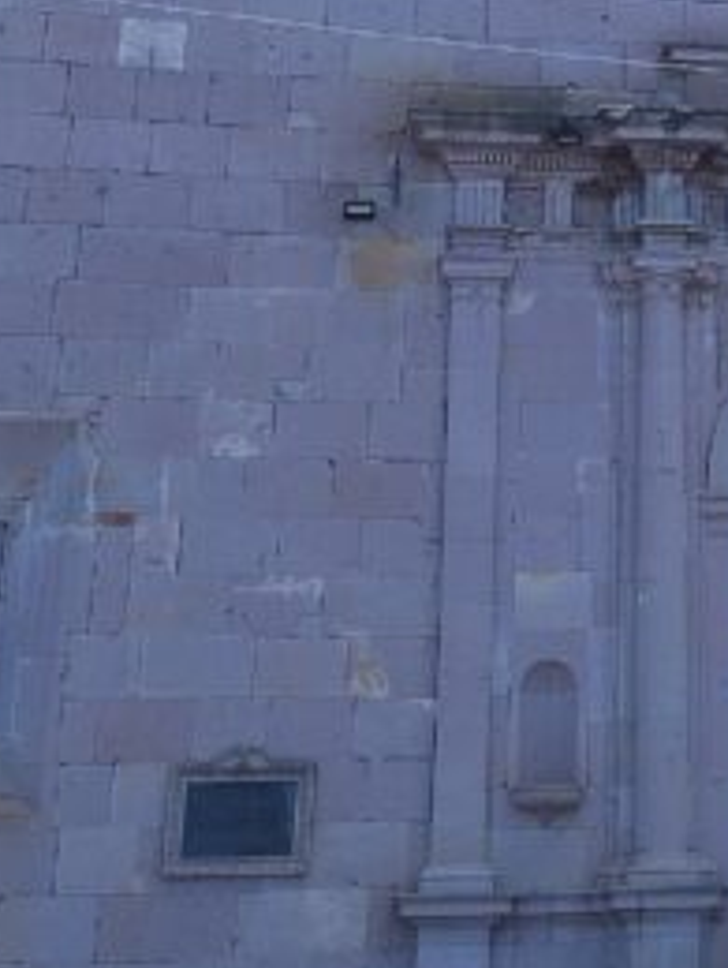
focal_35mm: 95
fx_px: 2657
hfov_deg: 14.9
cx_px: 961
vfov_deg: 19.8
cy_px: -75
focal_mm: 5.56
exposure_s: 1/383
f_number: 1.8
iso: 100
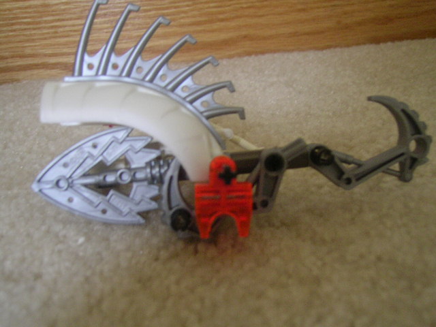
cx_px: 218
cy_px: 164
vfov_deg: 39.7
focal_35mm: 36
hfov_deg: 51.4
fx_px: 453
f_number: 2.8
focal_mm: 5.6
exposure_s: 1/20.9
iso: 100
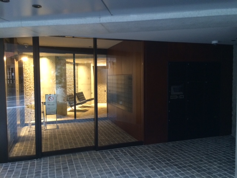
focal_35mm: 29
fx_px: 199
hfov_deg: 61.7
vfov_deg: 48.2
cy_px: 89
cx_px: 118
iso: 320
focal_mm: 4.15
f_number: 2.2
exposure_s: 1/17
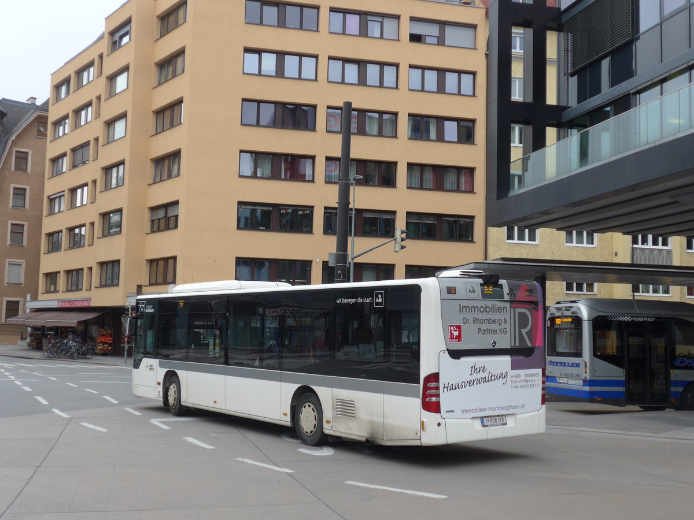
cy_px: 260
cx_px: 347
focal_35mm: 44
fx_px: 882
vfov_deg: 32.9
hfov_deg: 42.9
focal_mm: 9
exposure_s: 1/500
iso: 80
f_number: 2.8
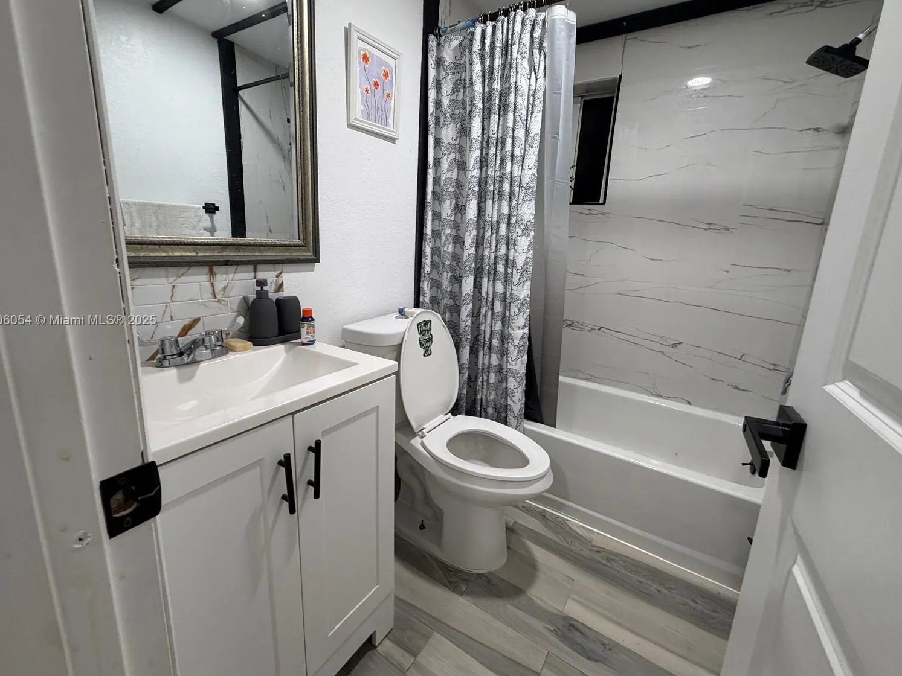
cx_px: 446
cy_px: 321
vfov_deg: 81.7
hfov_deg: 98.2
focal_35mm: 15
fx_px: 391
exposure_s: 1/60
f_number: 2.2
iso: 200
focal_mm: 2.22
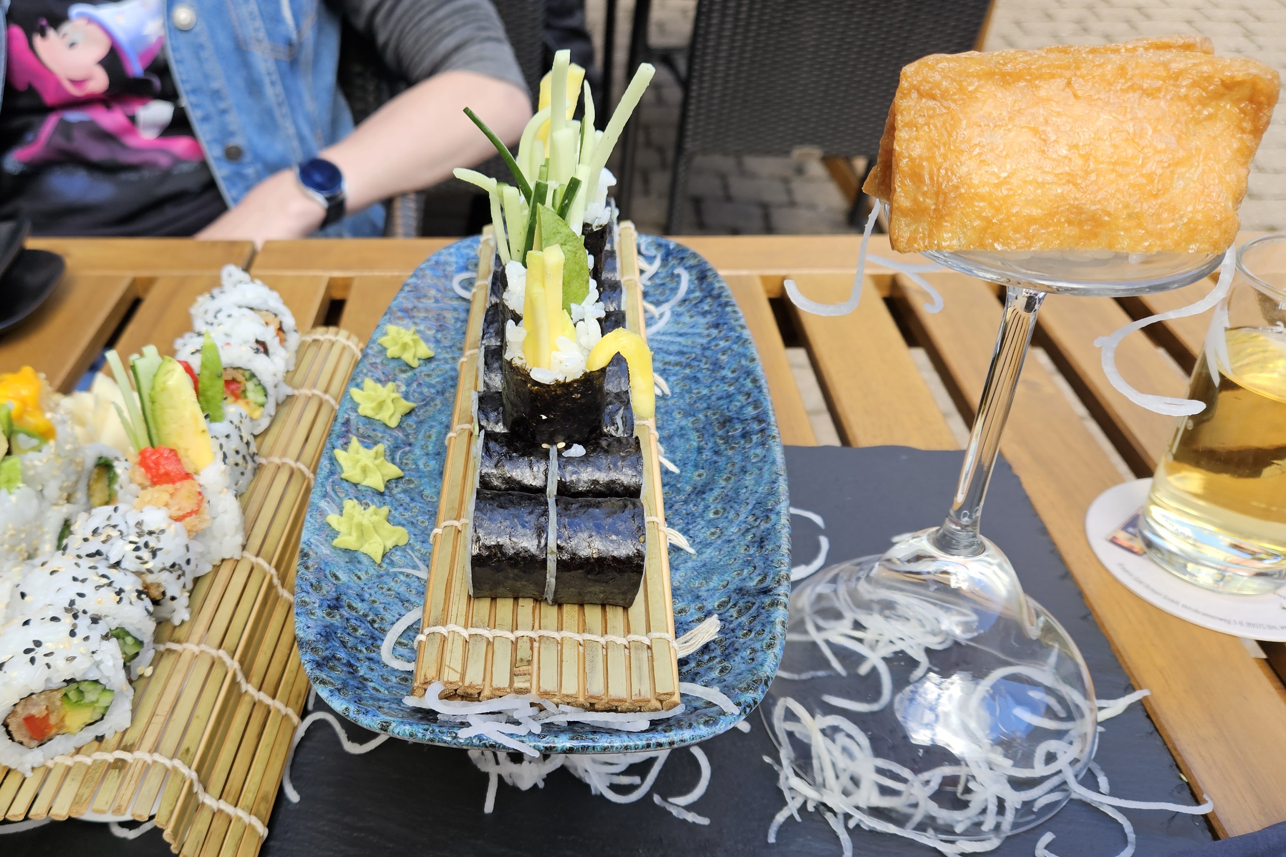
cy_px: 453
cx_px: 527
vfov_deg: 43.6
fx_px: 1071
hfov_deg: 61.5
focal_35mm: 30
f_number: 1.8
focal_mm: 5.4
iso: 50
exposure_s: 1/180
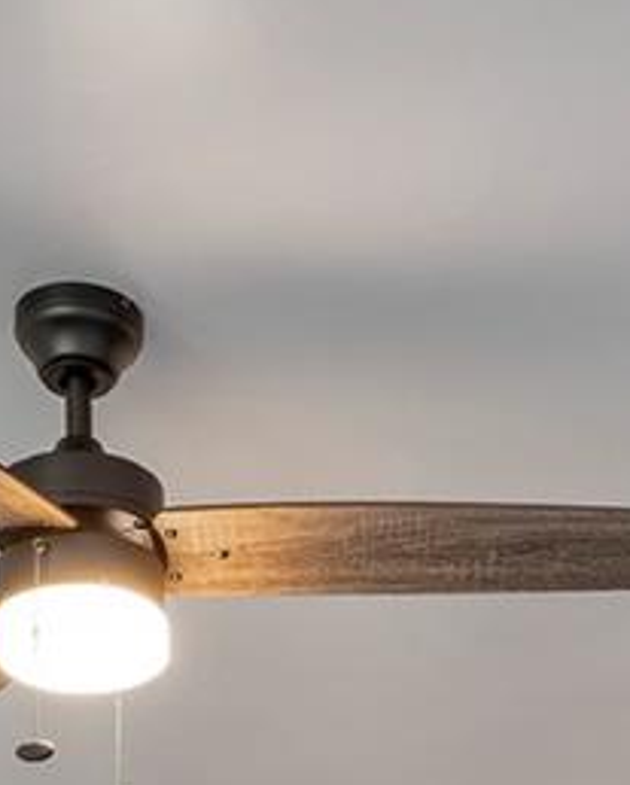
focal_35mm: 93
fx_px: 2164
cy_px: 1549
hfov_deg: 16.6
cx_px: 280
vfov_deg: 16.2
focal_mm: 16
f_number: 9.5
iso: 250
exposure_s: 1/4
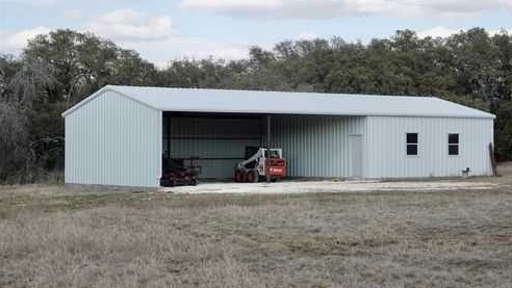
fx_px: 1141
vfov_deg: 14.4
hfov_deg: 25.3
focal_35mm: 84
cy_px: 124
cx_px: 259
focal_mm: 28.91
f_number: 4
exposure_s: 1/500
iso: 100
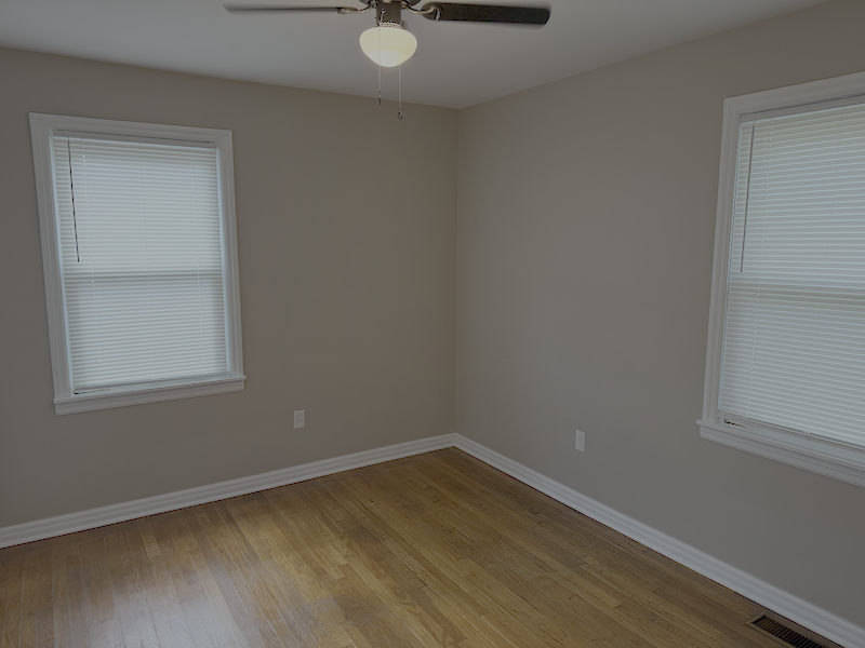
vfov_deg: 56.8
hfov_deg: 71.6
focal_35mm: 24
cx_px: 432
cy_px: 324
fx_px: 600
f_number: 1.78
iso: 250
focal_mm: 6.76
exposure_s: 1/120
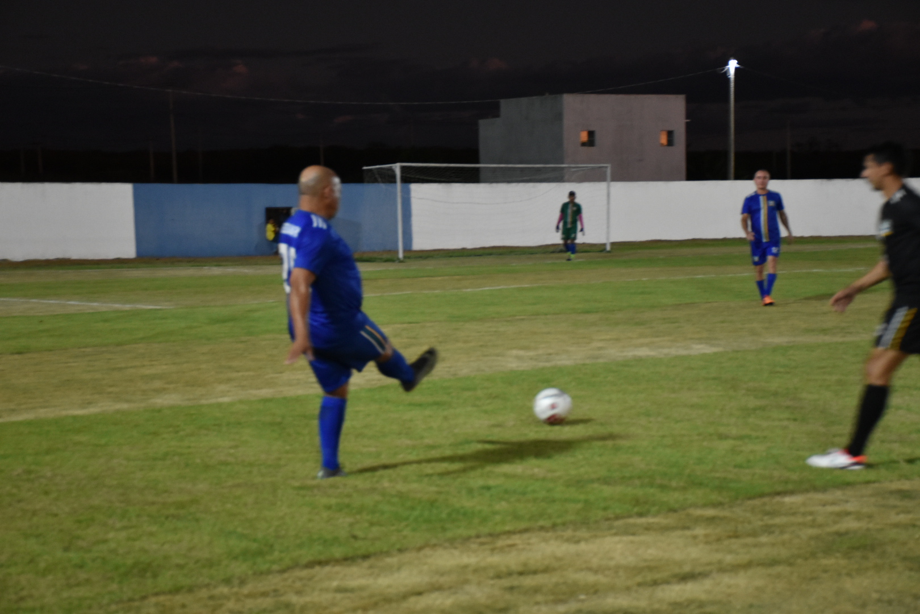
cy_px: 307
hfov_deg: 27.0
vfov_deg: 18.2
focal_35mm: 75
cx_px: 460
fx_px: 1917
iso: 2000
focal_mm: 50
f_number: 4.8
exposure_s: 1/60
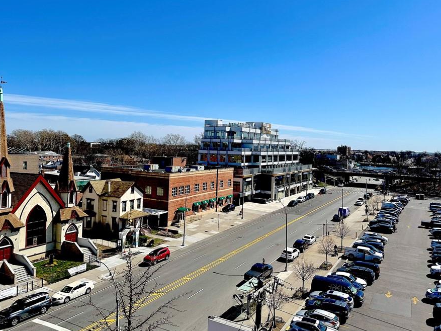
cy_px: 142
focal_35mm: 28
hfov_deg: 63.4
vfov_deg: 49.6
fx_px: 357
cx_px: 220
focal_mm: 6.86
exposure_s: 1/7576
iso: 80
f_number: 1.78
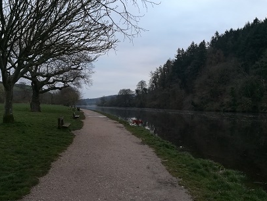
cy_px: 104
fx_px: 247
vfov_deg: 44.2
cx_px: 126
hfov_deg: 56.7
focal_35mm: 32
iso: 80
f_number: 2.2
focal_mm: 3.83
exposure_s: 1/33.3
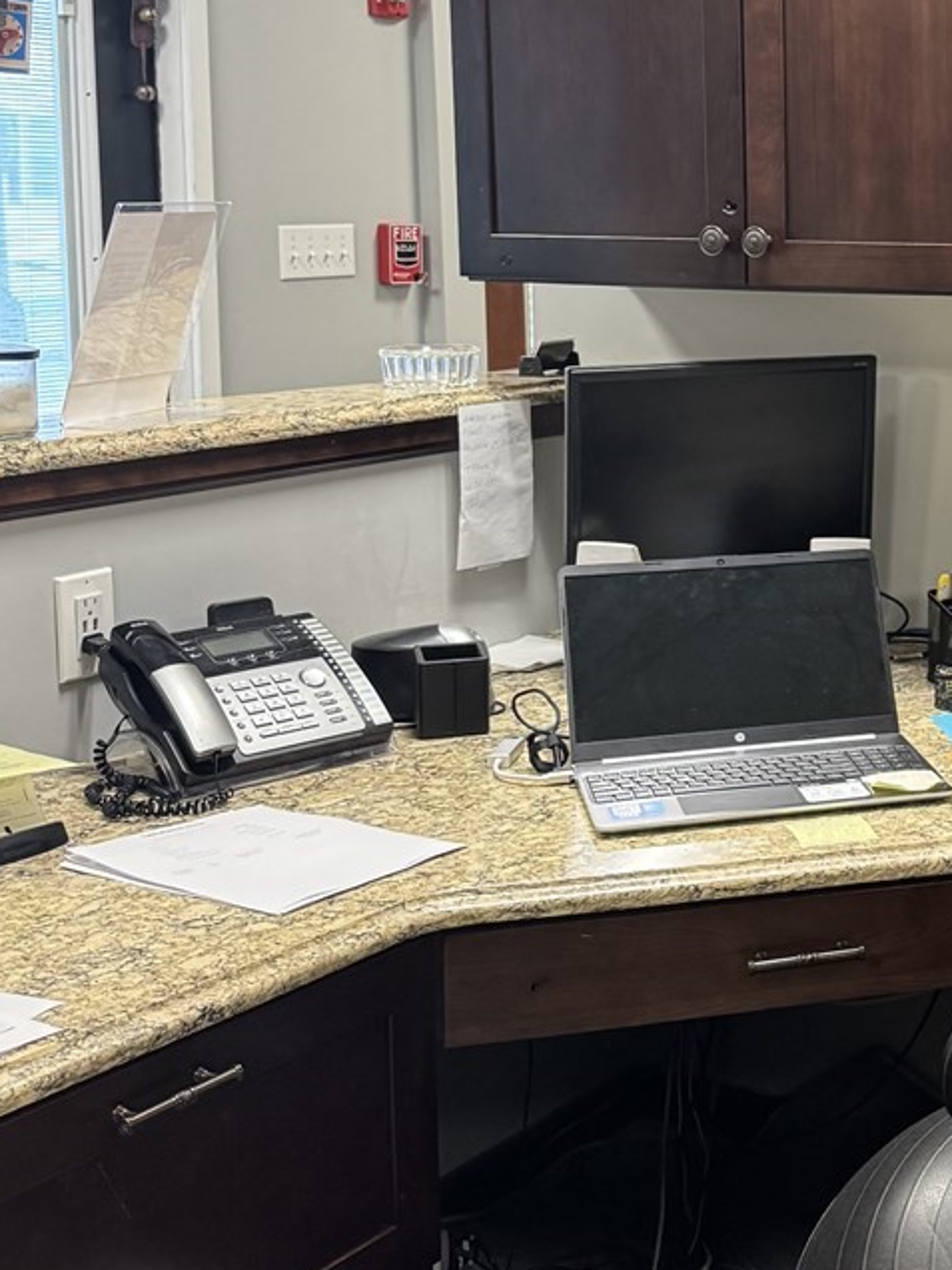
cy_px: 403
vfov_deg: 32.9
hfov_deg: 23.2
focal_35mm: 58
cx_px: 1122
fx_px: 2127
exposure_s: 1/60
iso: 250
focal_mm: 6.76
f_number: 1.78
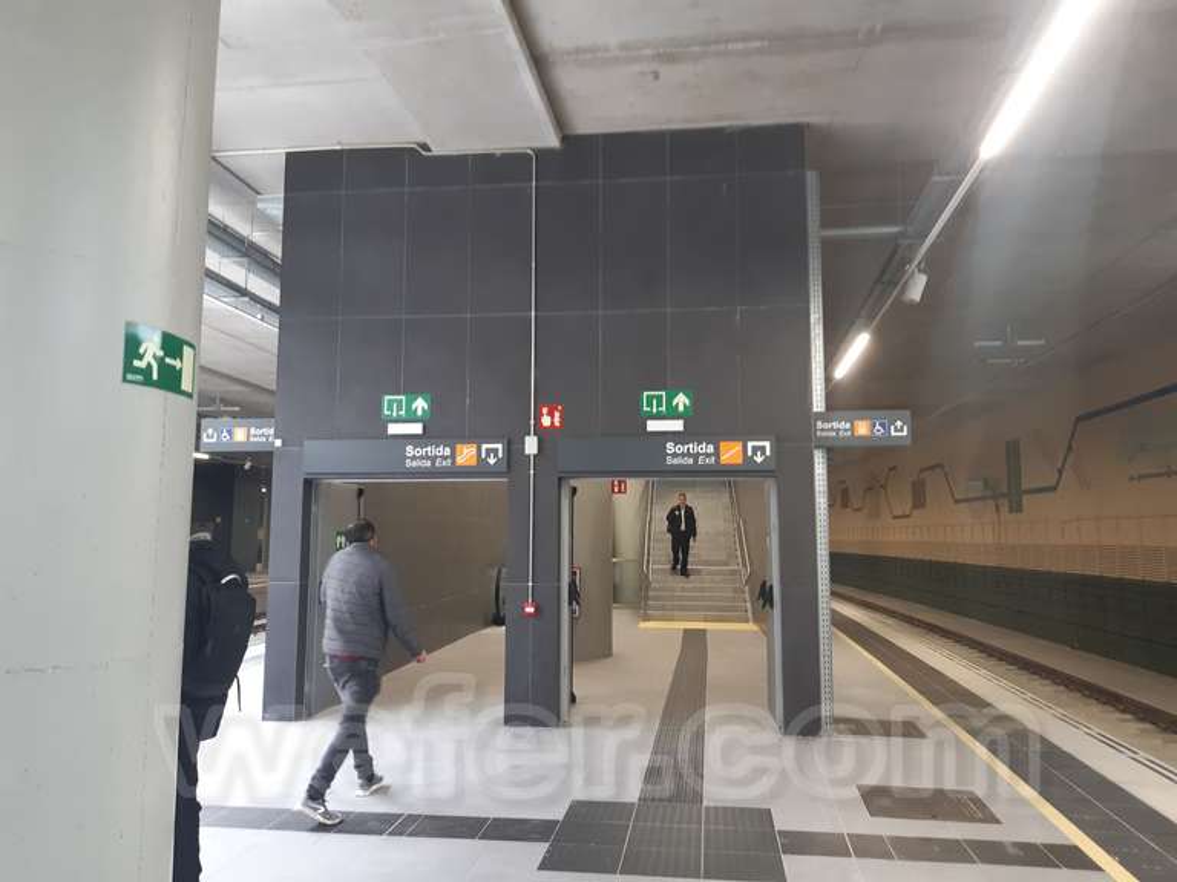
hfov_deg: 67.3
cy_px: 441
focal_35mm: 26
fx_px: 884
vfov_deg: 53.1
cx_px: 588
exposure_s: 1/50
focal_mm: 3.92
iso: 160
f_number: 1.7
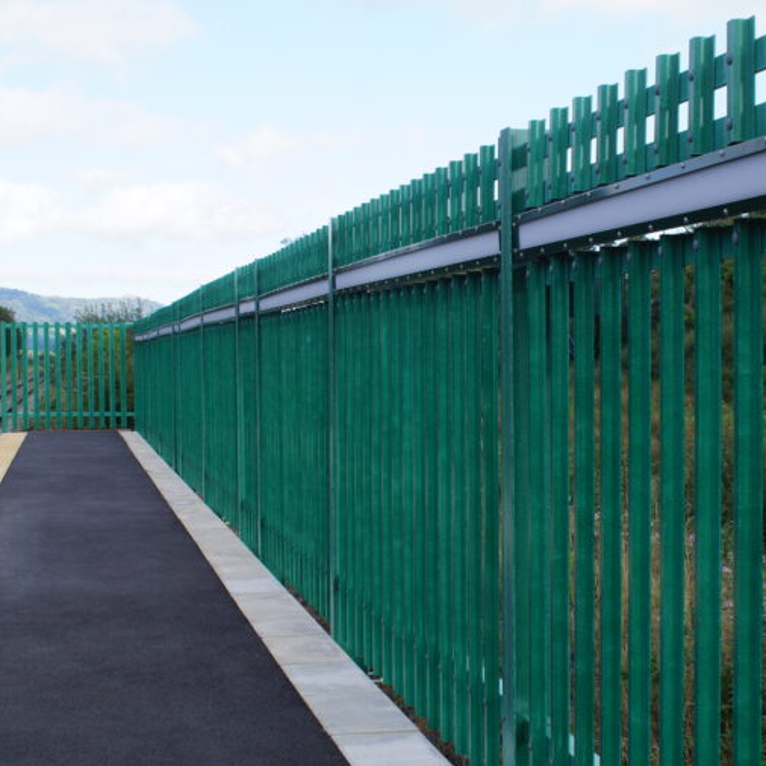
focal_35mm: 58
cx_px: 437
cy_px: 383
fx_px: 1452
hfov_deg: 29.5
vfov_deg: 29.6
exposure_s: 1/80
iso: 100
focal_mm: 30
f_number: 9
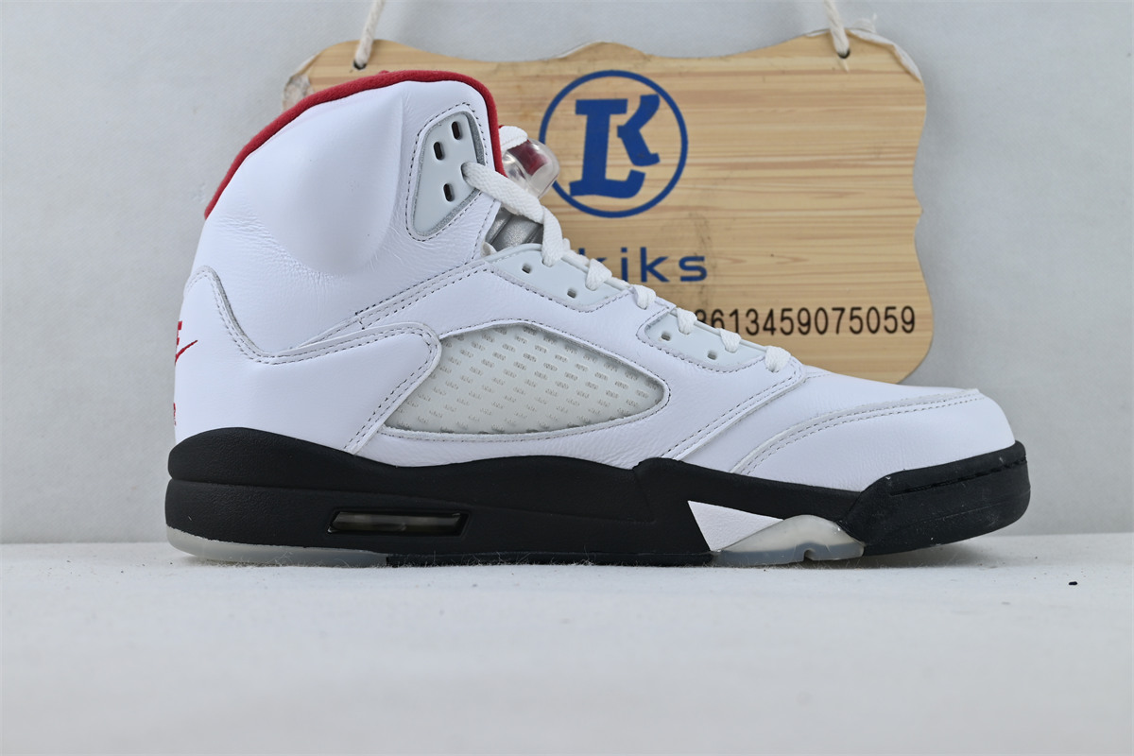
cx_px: 567
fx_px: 1323
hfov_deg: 46.4
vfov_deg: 31.9
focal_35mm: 42
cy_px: 378
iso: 100
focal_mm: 28
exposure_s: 1/100
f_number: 4.5
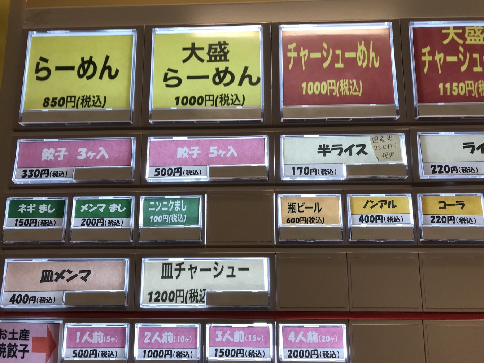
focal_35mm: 28
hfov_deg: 63.4
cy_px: 182
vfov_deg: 49.8
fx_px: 392
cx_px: 242
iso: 40
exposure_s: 1/100
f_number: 1.8
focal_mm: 3.99
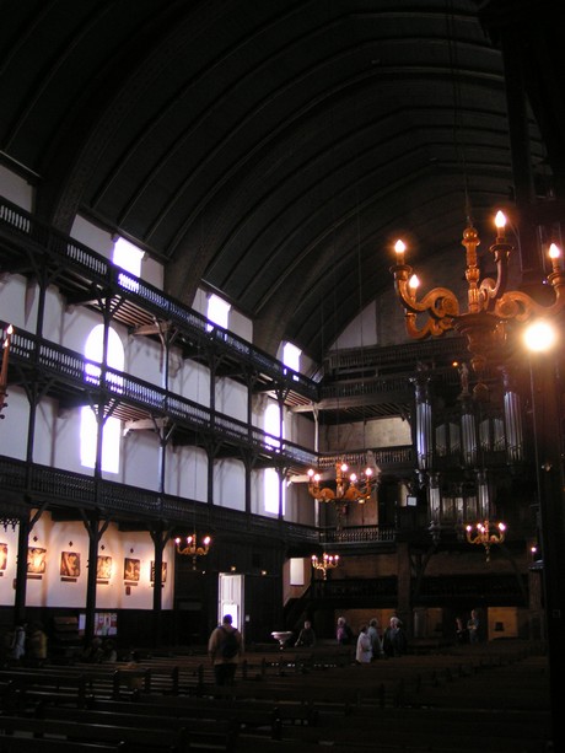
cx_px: 282
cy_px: 376
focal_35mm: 38
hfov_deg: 37.7
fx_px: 827
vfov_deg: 49.0
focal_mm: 5.8
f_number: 2.8
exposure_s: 1/10
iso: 200
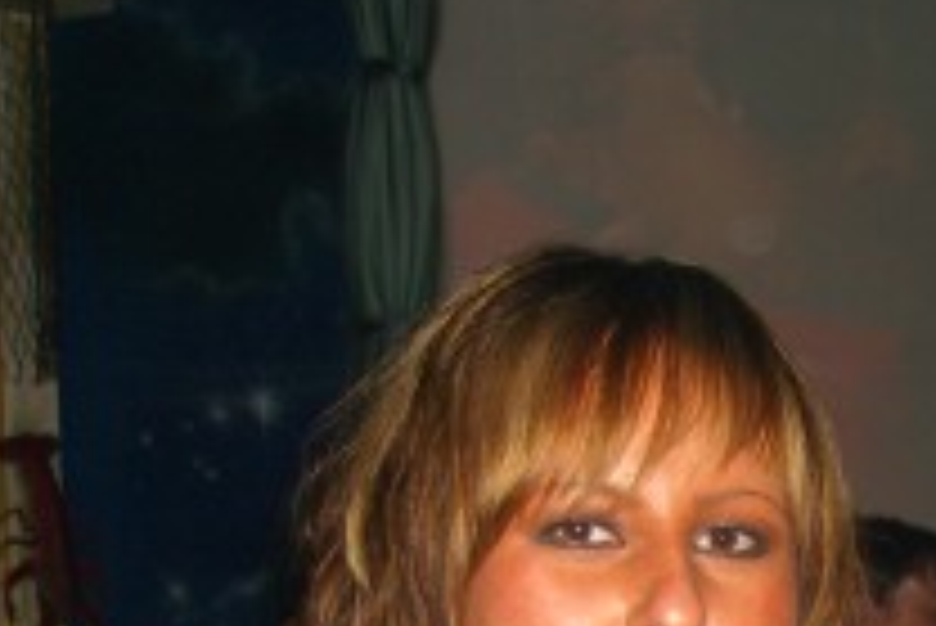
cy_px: 982
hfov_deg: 17.2
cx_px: 1112
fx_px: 2966
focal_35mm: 114
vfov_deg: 11.5
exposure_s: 1/60
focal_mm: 7.9
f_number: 2.8
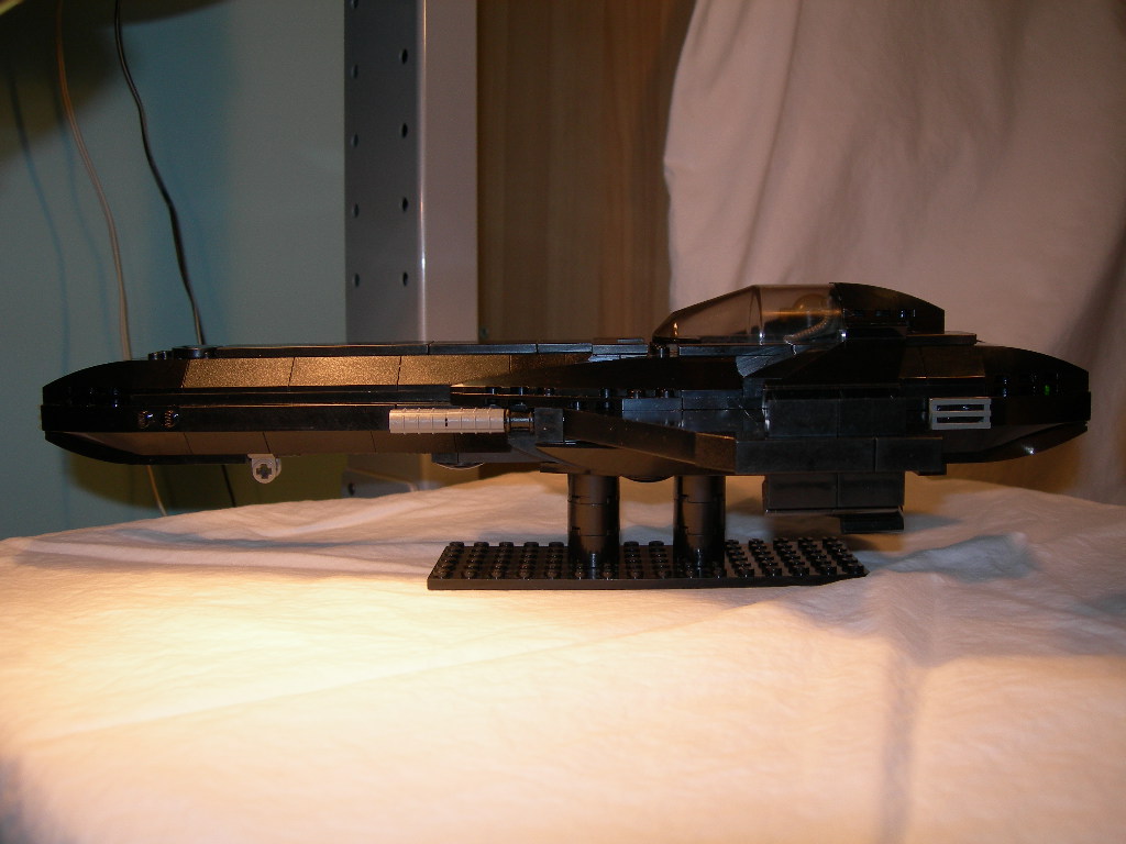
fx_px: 1236
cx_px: 563
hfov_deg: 49.0
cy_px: 422
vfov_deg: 37.7
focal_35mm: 38
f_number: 2.8
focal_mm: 7.8
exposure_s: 1/96.3
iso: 50
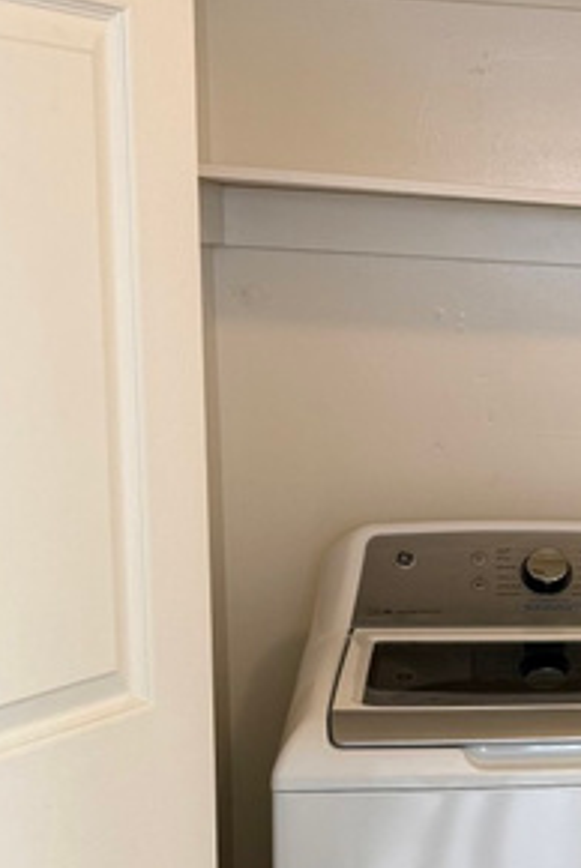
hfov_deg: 18.8
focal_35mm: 66
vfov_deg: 30.2
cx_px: 800
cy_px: 590
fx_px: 1594
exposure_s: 1/120
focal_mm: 6.76
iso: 125
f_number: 1.78
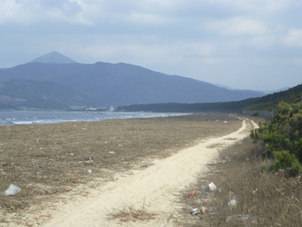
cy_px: 114
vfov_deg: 21.0
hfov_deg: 27.8
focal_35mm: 70
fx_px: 611
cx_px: 151
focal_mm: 12.5
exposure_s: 1/250
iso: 100
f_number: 5
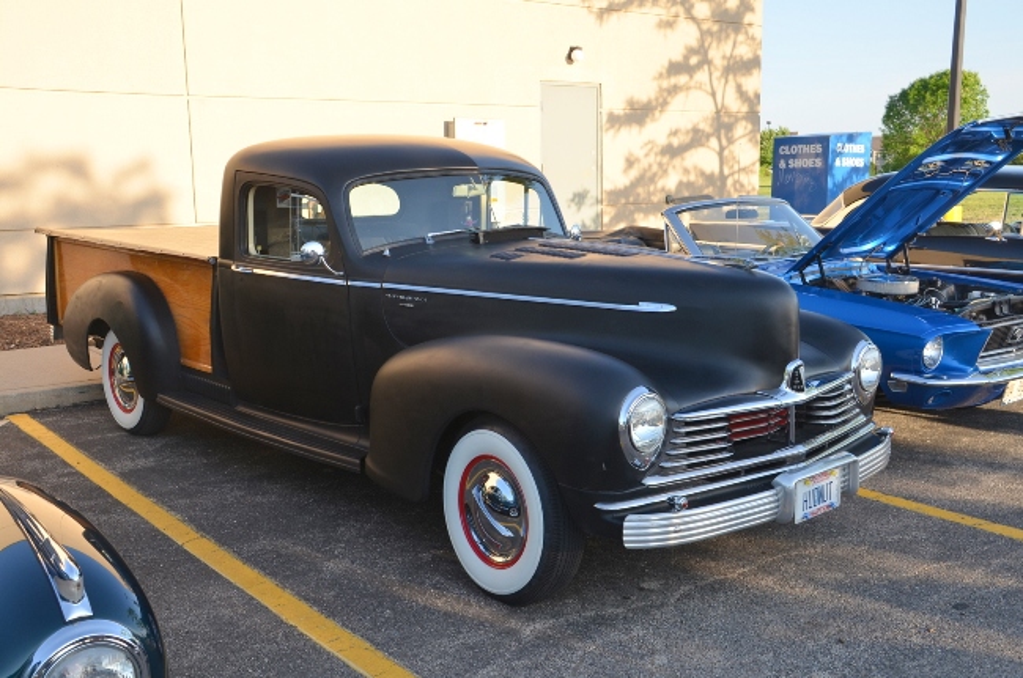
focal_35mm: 38
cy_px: 339
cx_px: 512
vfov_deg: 35.4
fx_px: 1064
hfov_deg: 51.4
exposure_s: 1/250
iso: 200
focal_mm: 25
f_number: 8
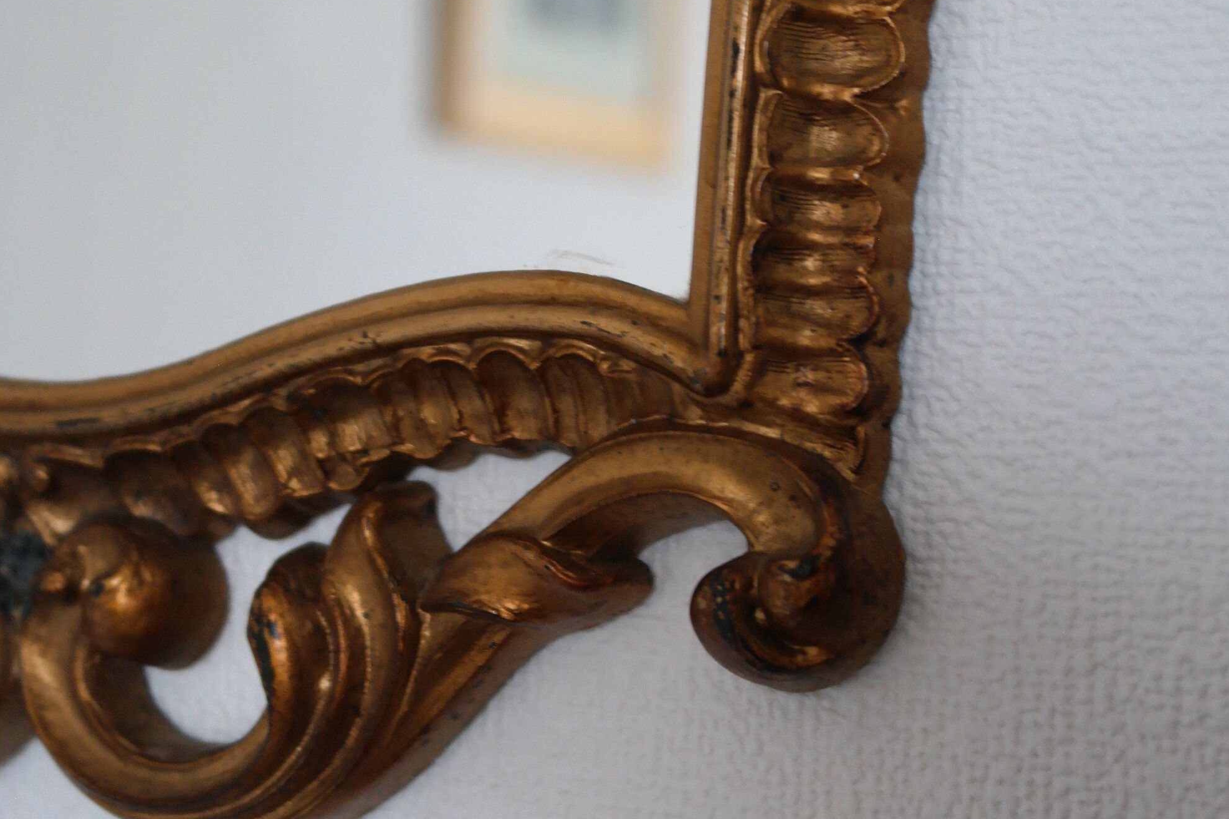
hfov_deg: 25.4
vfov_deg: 17.0
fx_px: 2730
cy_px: 280
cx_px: 617
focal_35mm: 80
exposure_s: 1/60
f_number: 4.5
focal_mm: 35
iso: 800
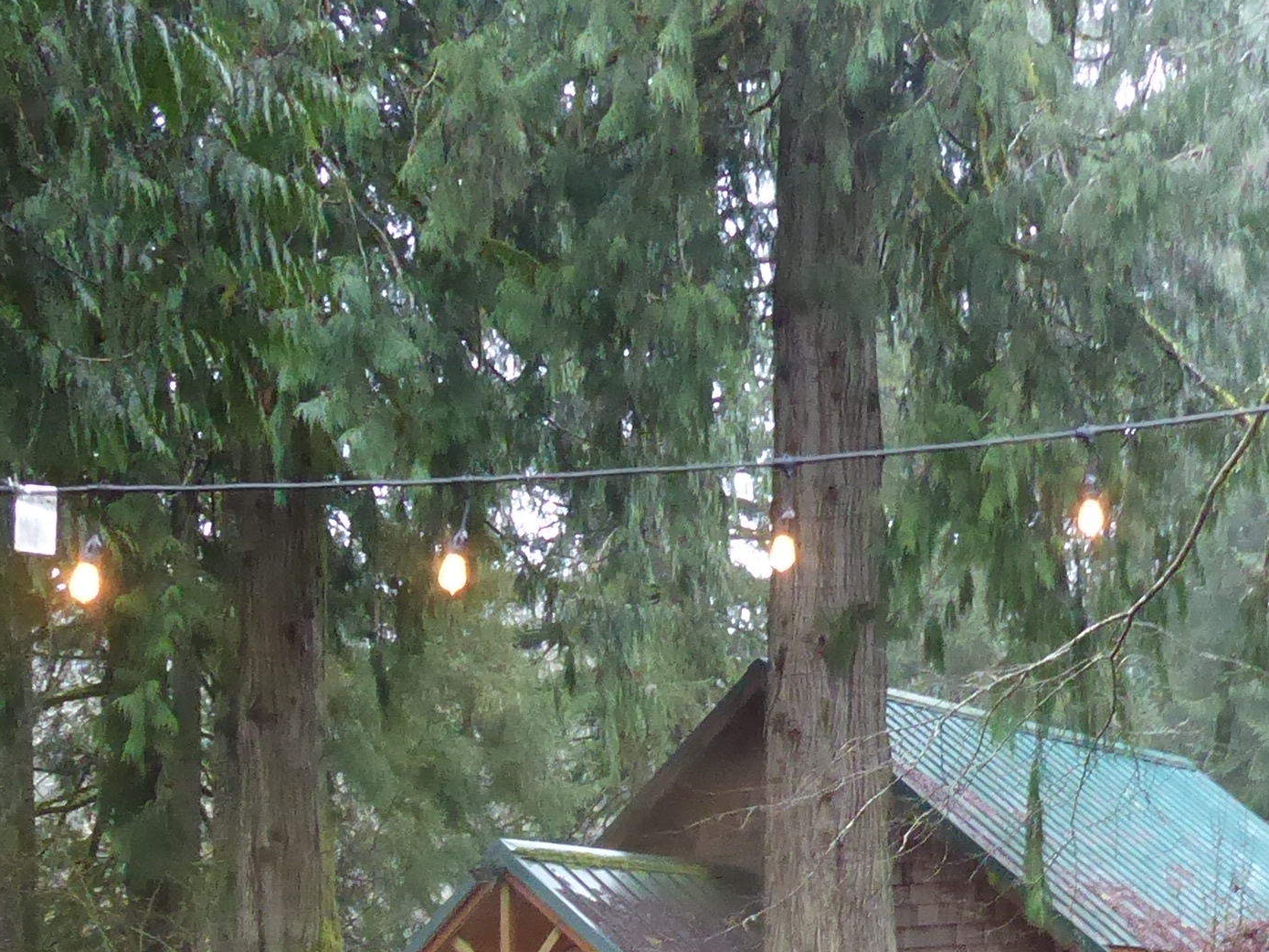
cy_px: 1154
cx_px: 813
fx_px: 2640
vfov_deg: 19.2
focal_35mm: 72
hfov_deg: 26.9
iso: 800
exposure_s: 1/60
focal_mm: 4.3
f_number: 3.3
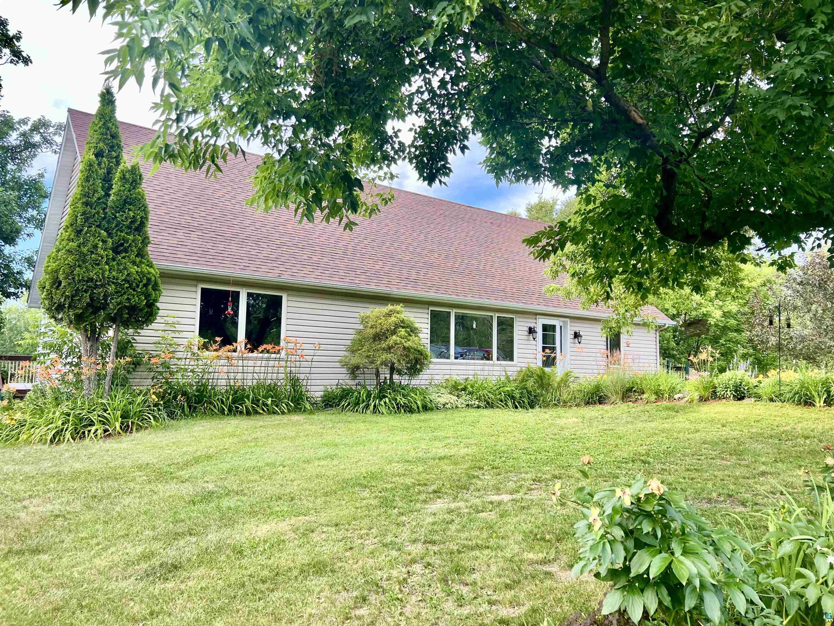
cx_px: 417
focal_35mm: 26
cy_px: 313
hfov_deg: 67.3
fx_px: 626
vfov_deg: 53.1
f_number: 1.5
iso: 50
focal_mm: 5.7
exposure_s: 1/284
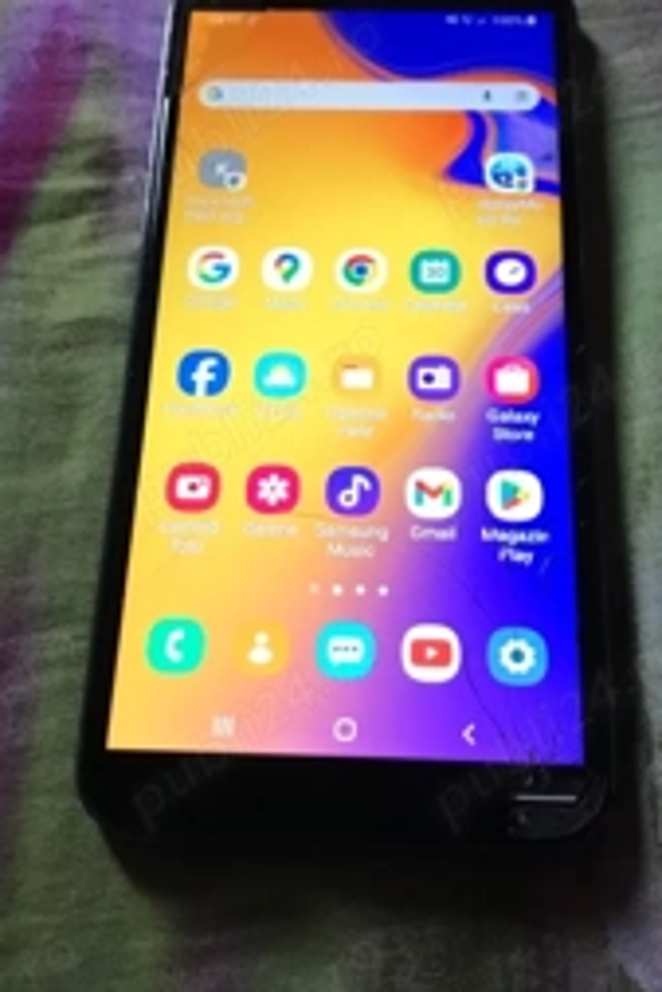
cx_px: 333
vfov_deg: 42.7
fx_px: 1267
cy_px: 467
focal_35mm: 46
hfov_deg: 29.3
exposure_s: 1/17
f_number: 1.8
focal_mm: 3.99
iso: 50
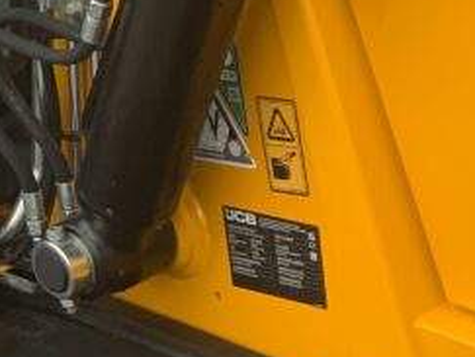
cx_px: 954
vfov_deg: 12.2
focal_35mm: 122
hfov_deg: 13.7
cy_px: 218
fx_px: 1677
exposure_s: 1/428
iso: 16
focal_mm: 3
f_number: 1.8
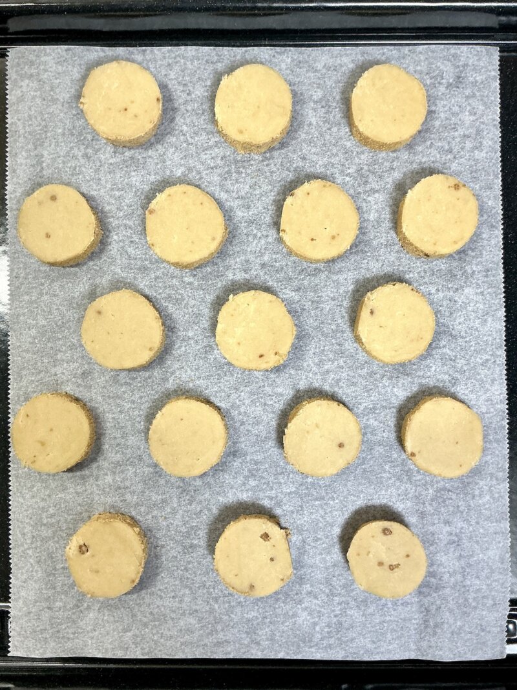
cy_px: 345
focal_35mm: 28
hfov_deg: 49.7
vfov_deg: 63.4
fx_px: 558
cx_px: 258
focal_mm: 3
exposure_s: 1/60
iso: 80
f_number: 1.8
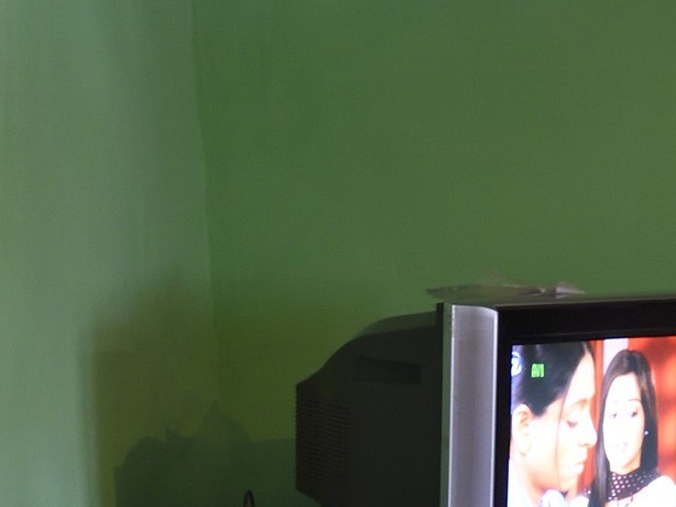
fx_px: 2499
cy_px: 1170
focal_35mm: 128
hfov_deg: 15.4
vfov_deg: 10.2
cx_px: 235
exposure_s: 1/50
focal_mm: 34
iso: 1600
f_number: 4.5
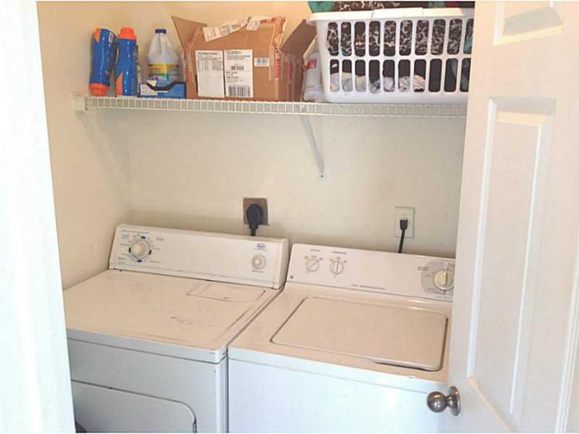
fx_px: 585
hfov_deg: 52.6
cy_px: 217
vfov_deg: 40.7
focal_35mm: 35
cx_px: 290
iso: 50
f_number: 2.4
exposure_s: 1/24
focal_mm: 4.28
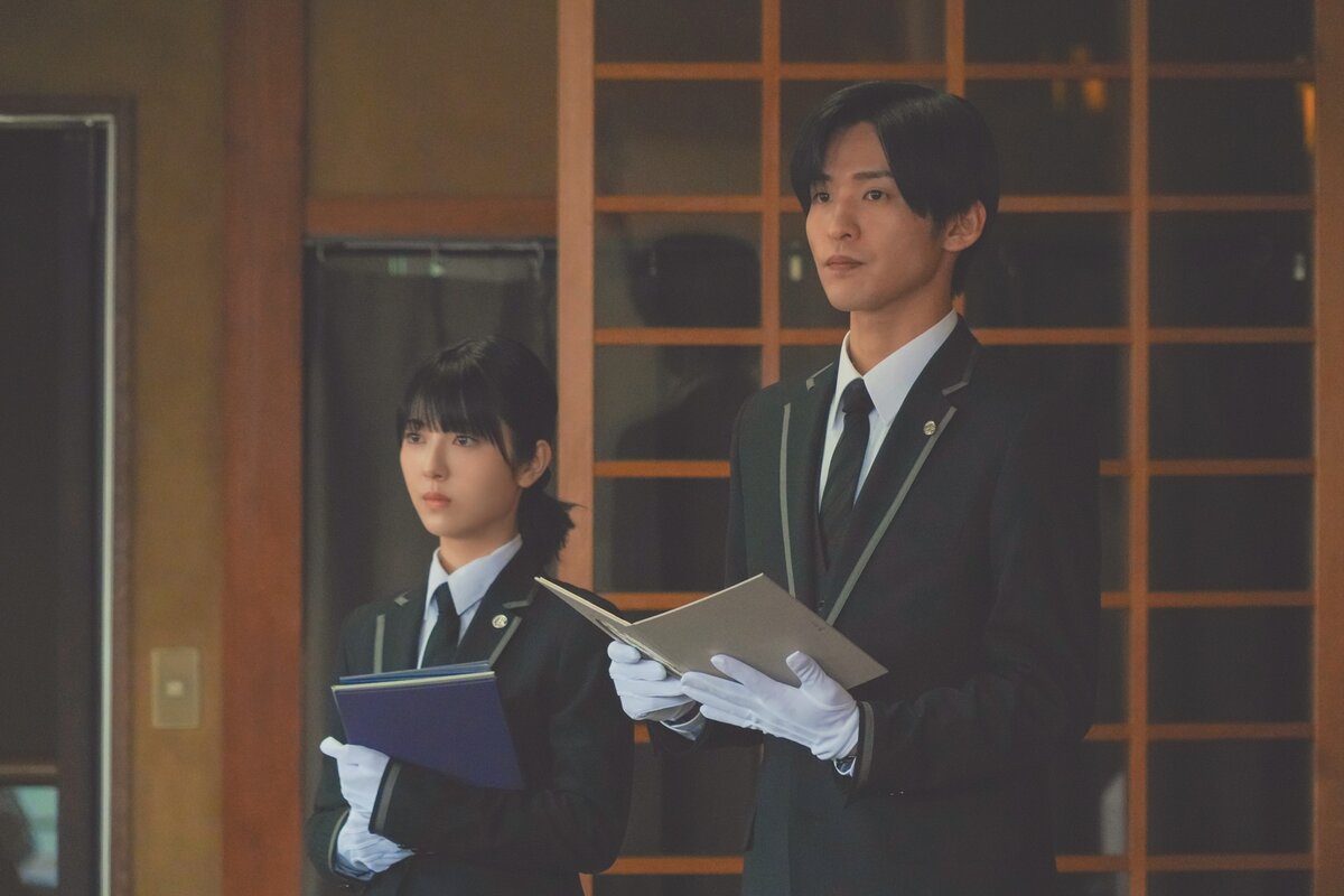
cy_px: 448
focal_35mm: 240
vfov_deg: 5.7
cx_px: 672
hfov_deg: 8.6
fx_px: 8959
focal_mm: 240
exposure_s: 1/100
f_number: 8
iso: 3200
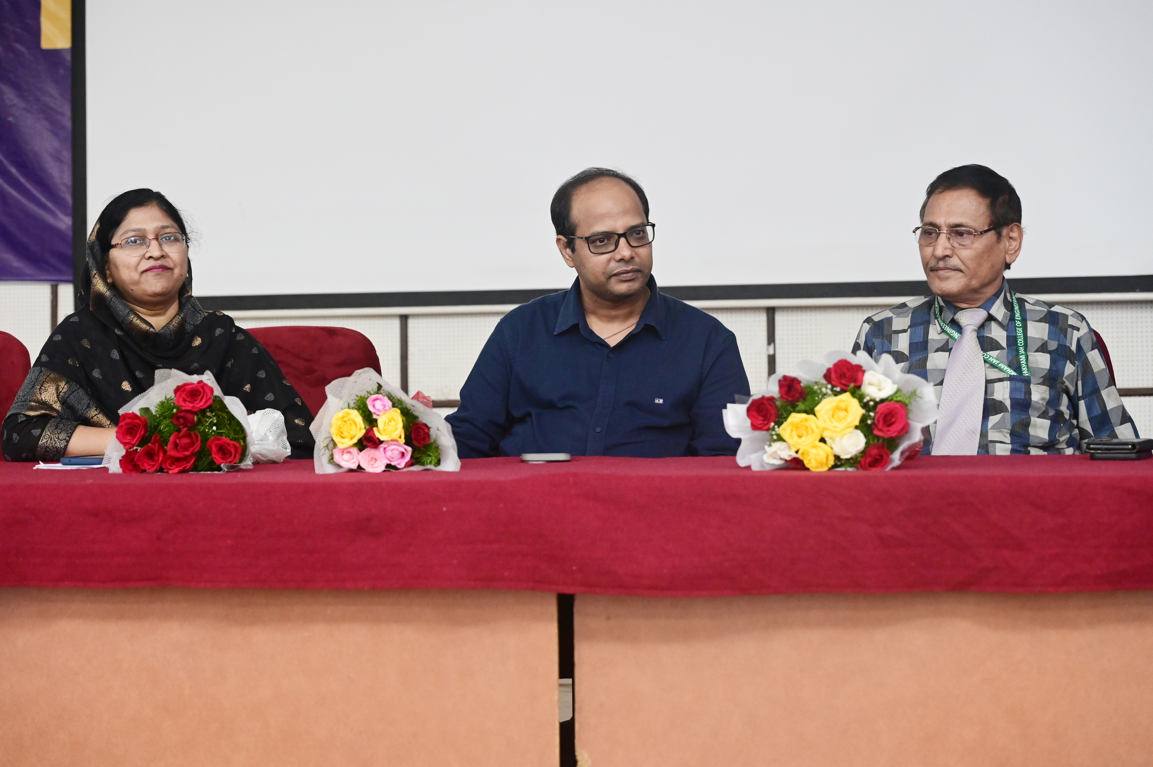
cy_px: 384
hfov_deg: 31.9
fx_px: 2016
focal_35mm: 63
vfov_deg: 21.5
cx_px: 576
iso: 5000
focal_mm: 63
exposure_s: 1/125
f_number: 4
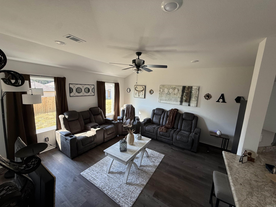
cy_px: 104
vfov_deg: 85.7
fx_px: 112
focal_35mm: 14
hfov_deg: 102.1
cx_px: 138
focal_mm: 2.22
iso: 125
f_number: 2.2
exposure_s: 1/99
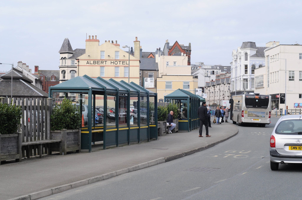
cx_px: 151
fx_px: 628
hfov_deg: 27.0
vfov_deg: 18.1
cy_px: 100
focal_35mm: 75
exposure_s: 1/400
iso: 400
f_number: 10
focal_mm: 50
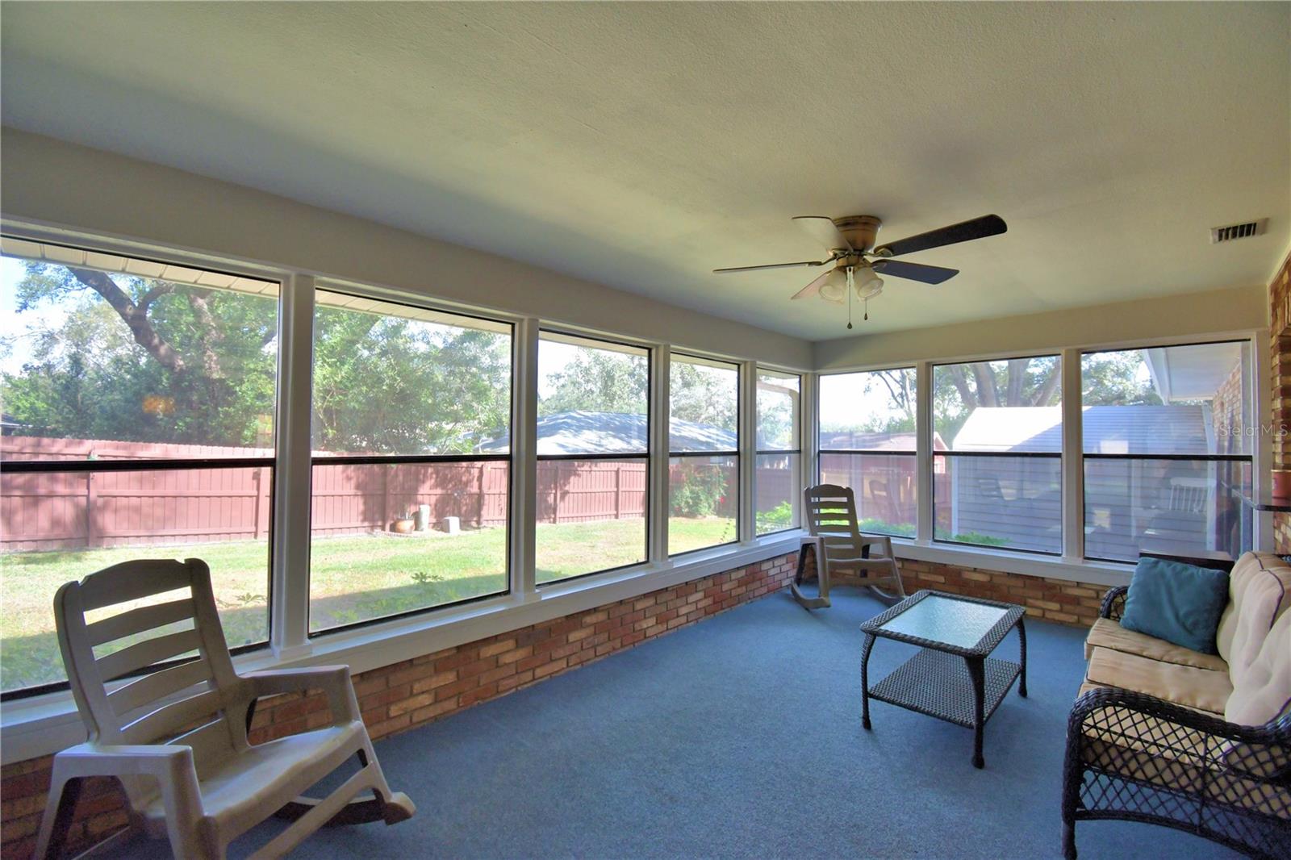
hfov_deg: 100.4
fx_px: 538
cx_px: 646
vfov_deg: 77.3
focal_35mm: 15
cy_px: 430
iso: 400
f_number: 4.5
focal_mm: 10
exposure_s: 1/125
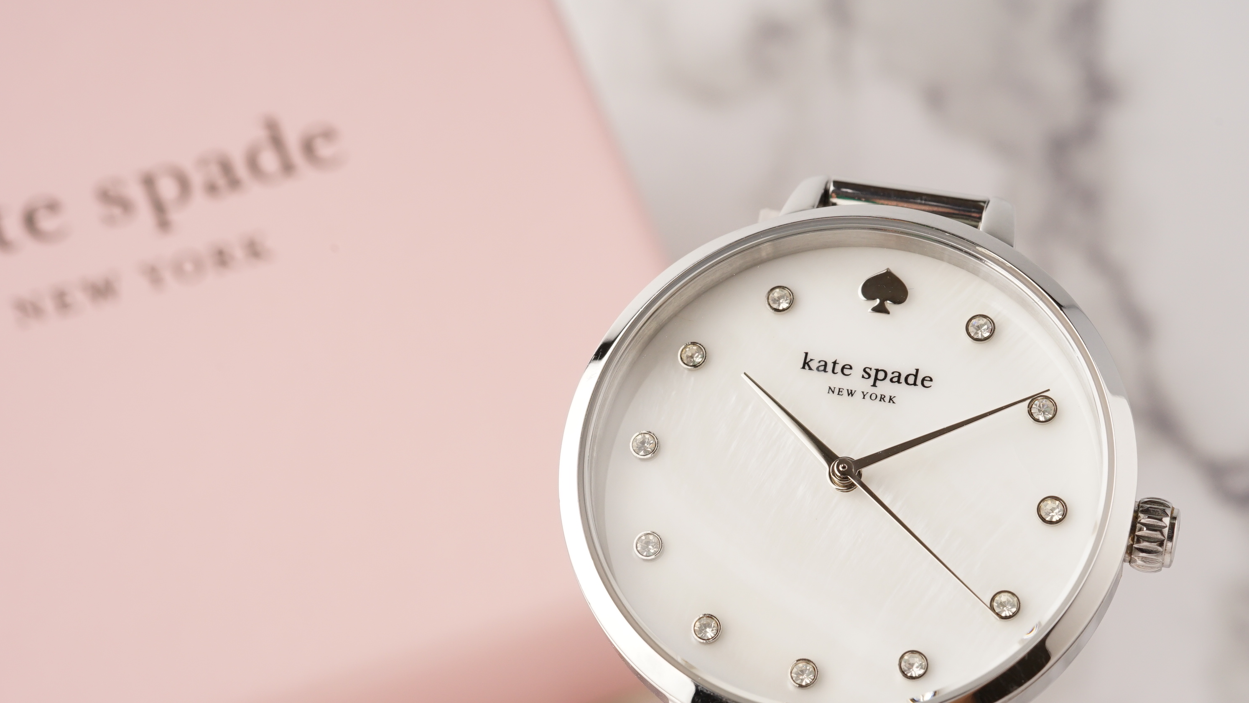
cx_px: 630
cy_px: 515
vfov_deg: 17.4
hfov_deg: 30.6
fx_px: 2285
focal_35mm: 69
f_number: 11
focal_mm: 50
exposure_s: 1/80
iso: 400
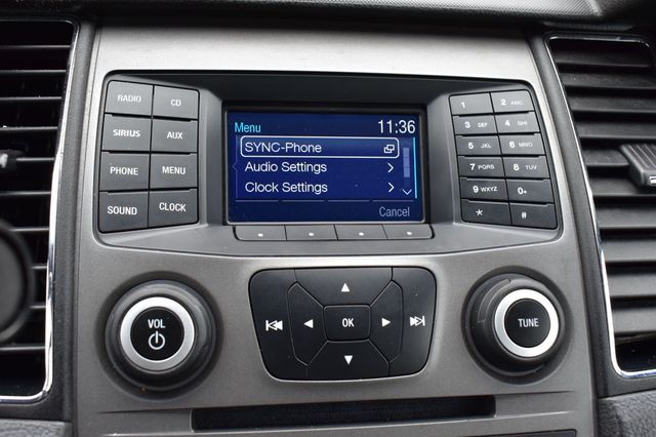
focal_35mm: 38
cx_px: 328
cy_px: 218
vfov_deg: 35.5
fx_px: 683
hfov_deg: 51.3
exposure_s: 1/50
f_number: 8
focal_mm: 25
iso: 400
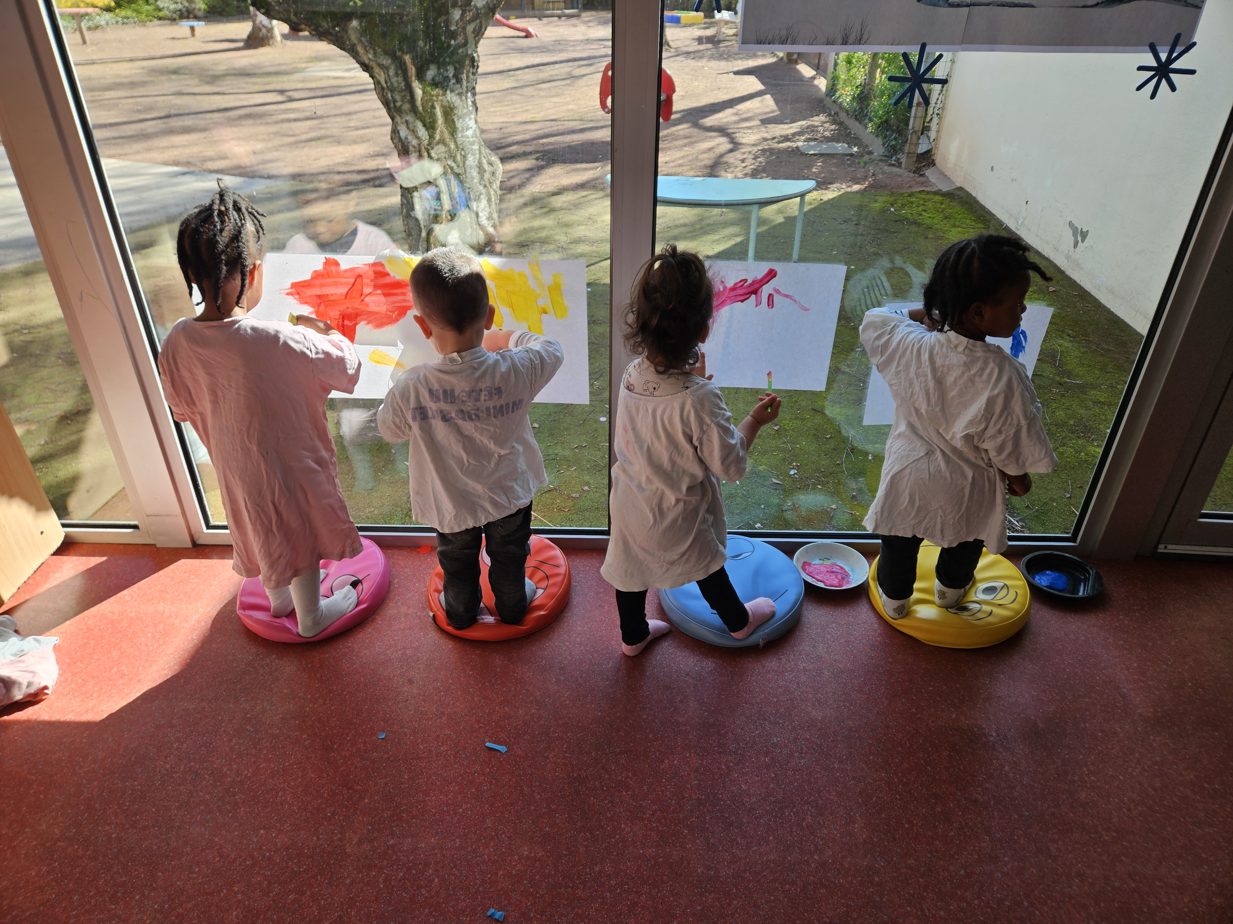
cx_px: 616
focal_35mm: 23
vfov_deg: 58.9
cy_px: 462
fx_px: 819
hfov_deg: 73.9
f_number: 1.8
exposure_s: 1/185
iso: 25
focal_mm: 5.4
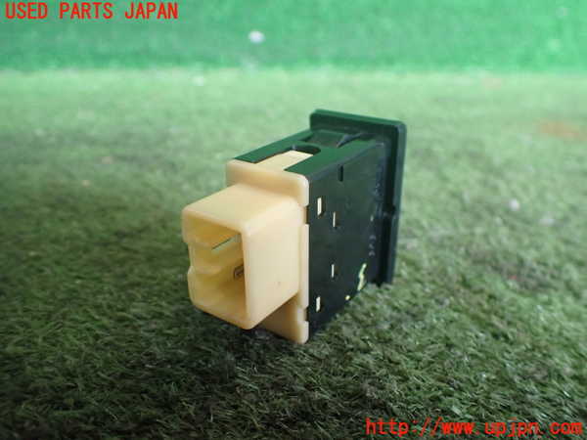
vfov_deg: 46.8
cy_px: 220
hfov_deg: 60.0
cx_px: 294
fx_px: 509
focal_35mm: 30
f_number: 2.3
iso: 640
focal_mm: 5.4
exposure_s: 1/125
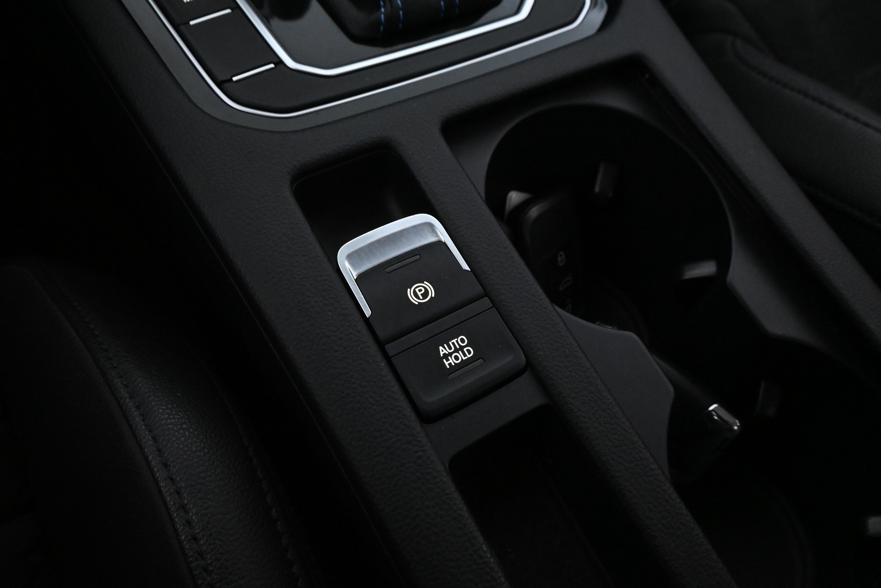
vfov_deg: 47.9
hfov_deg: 67.4
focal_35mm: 27
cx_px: 440
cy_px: 294
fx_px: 661
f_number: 6.3
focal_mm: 18
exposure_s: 1/30
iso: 5600
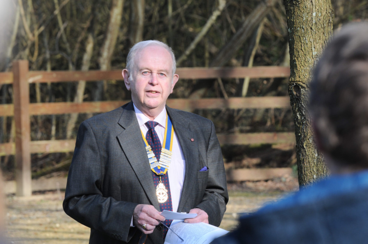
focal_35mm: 300
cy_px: 122
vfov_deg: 4.6
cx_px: 184
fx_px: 3063
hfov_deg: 6.9
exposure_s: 1/250
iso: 320
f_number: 8
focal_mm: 200
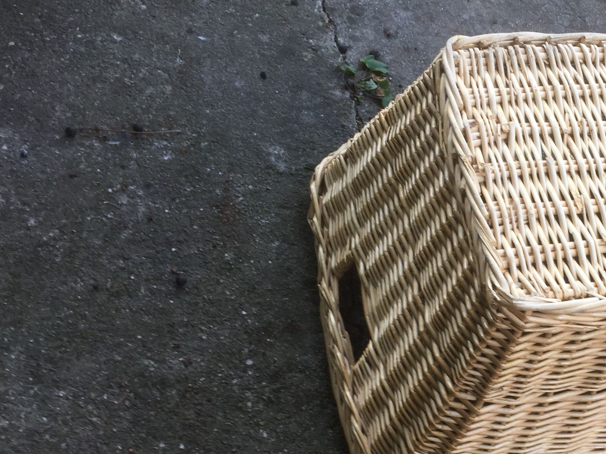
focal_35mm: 51
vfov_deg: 28.0
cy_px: 361
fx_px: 893
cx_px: 515
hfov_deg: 35.8
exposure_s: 1/50
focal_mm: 4.15
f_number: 2.2
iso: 32
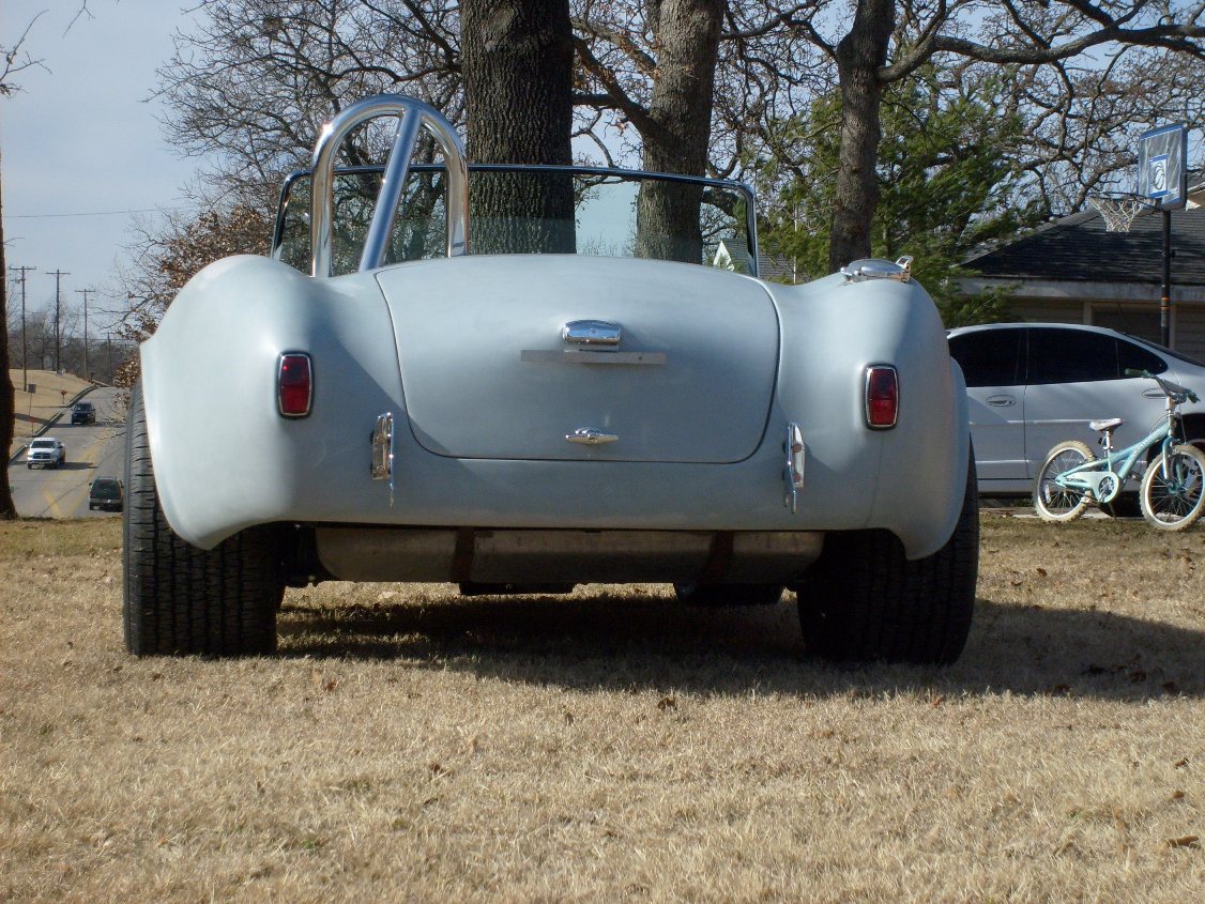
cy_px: 452
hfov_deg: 21.3
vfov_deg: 16.1
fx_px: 3203
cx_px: 602
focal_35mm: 92
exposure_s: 1/750
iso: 80
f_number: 4.6
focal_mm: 15.5
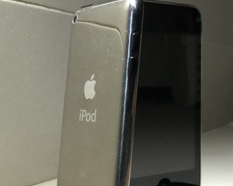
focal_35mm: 76
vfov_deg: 20.1
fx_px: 524
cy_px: 110
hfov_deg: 25.1
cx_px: 119
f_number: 2.8
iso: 1250
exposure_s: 1/30
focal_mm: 6.6
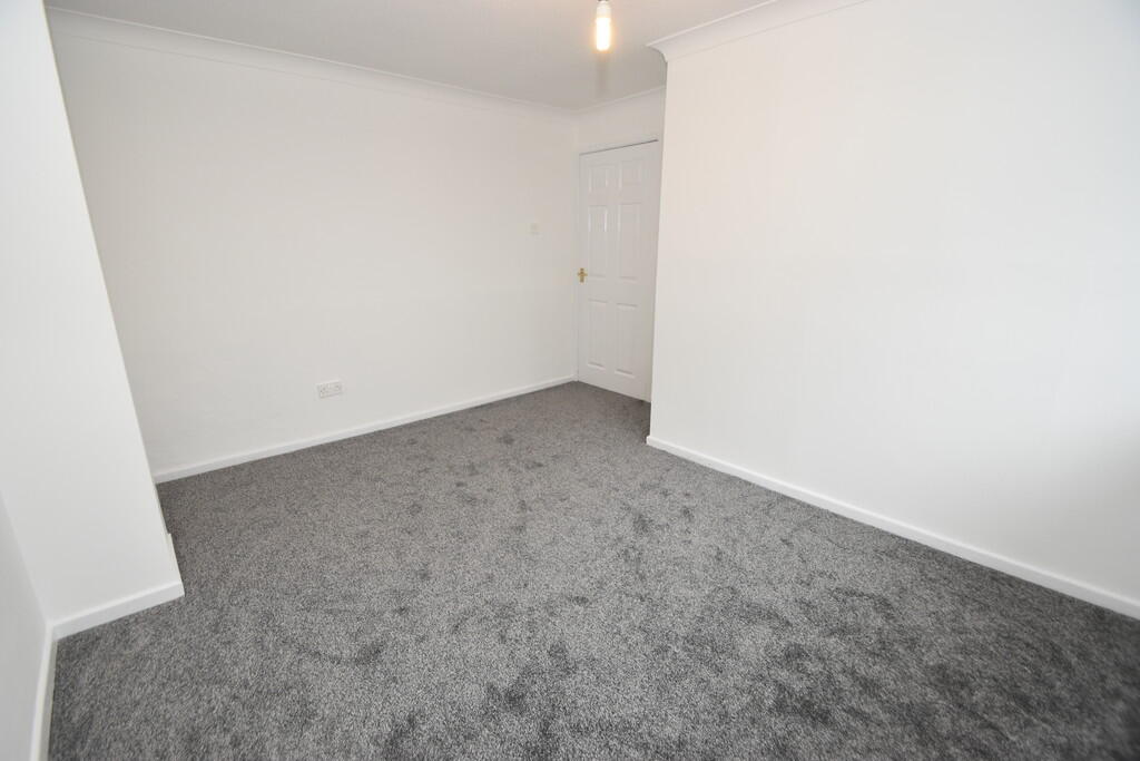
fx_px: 475
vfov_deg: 77.3
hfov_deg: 100.4
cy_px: 380
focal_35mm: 15
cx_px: 570
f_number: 5
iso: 800
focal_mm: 10
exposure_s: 1/100
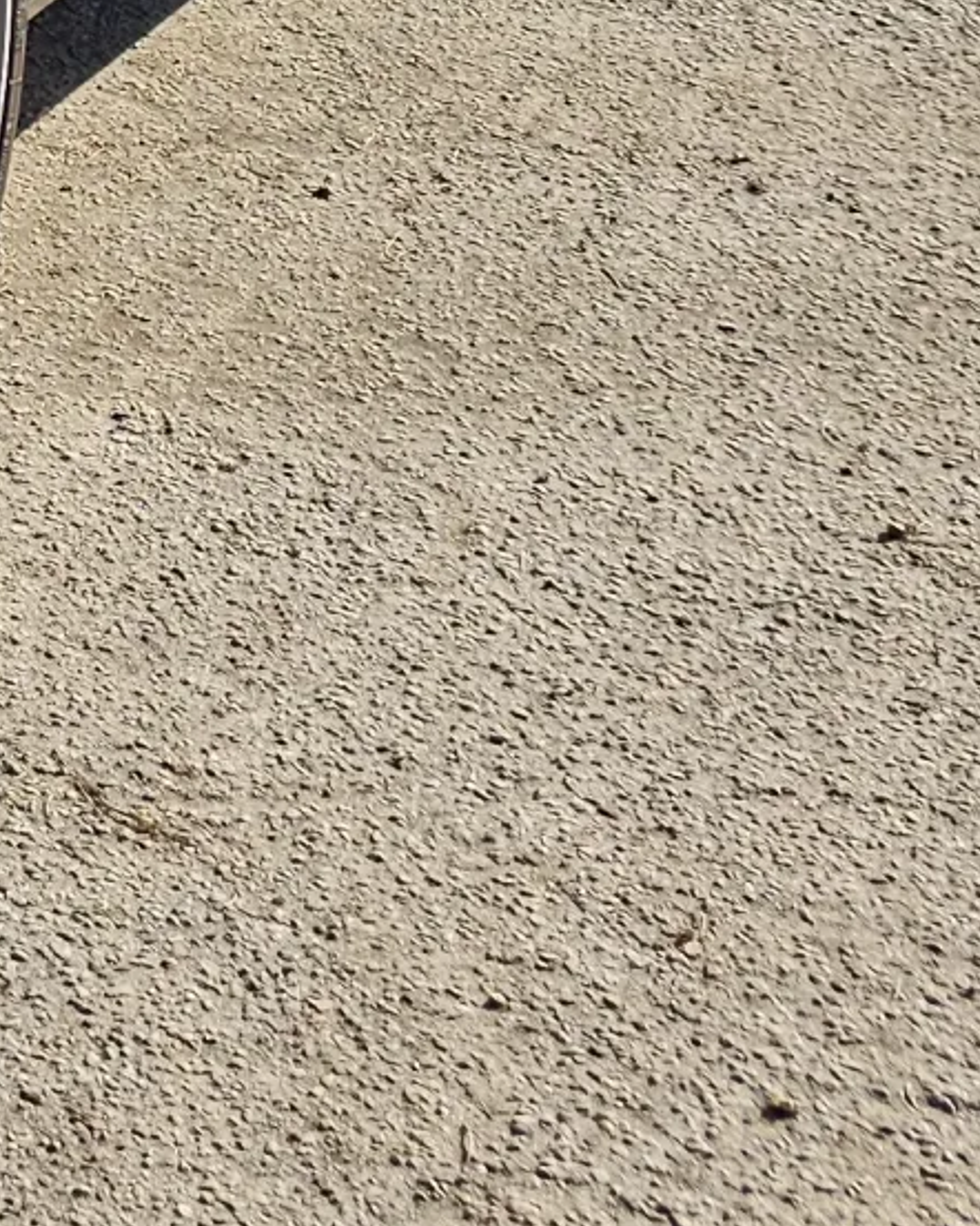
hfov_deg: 12.8
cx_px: -1015
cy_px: -1140
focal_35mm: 104
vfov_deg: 15.3
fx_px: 3773
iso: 10
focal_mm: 6.3
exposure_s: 1/322
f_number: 1.7
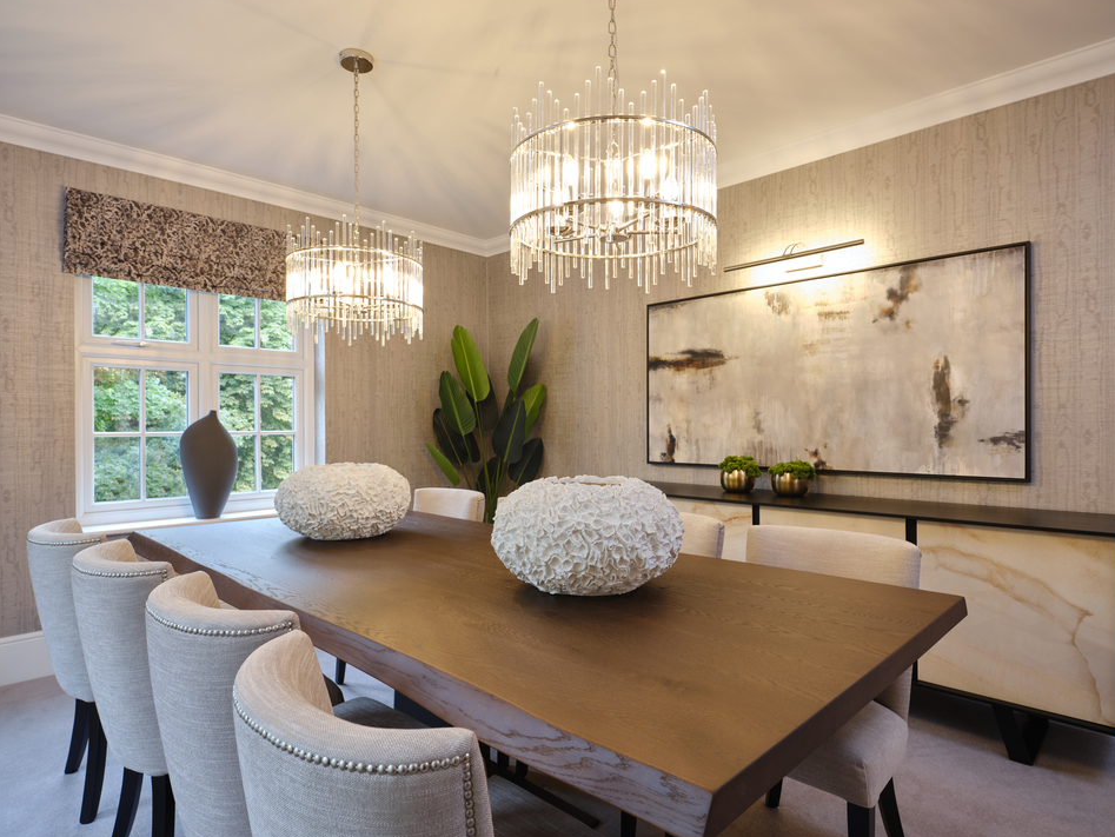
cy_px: 426
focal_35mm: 19
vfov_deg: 68.7
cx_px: 568
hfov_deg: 84.6
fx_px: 612
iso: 200
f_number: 10
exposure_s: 1/1.59
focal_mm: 23
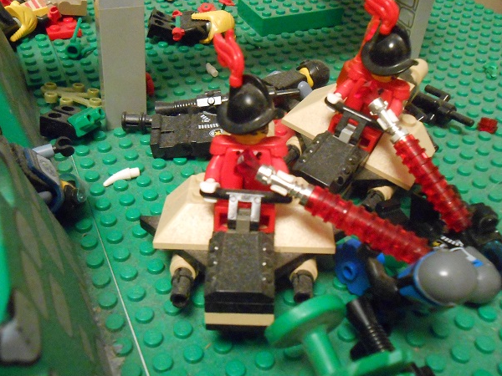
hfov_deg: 46.7
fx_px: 580
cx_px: 226
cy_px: 186
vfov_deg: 36.0
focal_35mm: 40
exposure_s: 1/2.5
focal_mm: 5.3
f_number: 3.8
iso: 800
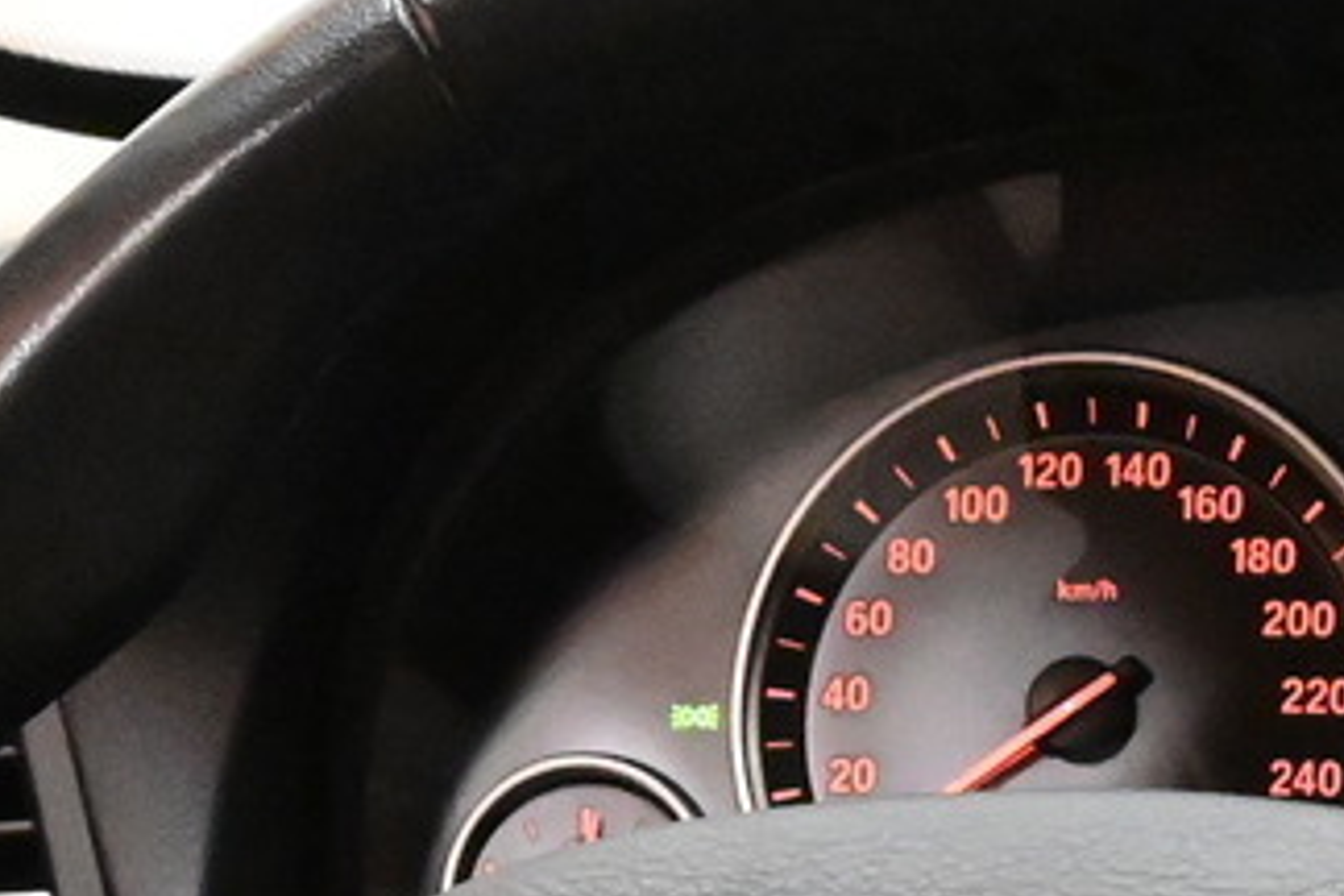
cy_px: 1431
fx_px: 7419
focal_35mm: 199
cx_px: 1157
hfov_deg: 10.3
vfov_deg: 6.8
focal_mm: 26.5
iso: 10000
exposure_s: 1/60
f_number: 9
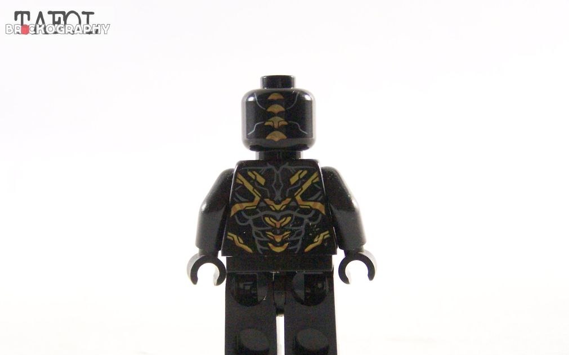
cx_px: 284
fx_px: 1365
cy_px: 215
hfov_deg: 23.6
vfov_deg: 14.8
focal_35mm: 88
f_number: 3.2
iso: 400
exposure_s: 1/60
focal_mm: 13.7
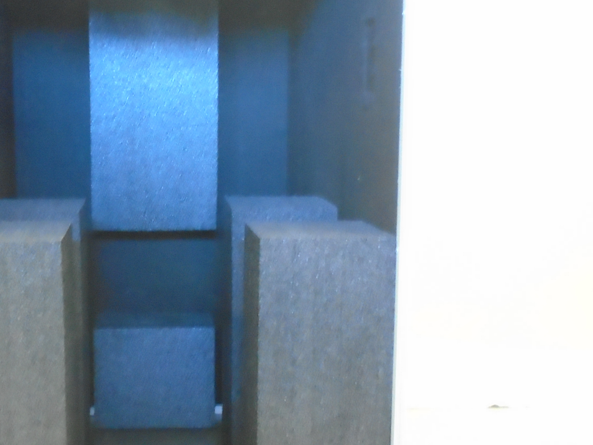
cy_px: 226
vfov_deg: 28.6
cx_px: 156
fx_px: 874
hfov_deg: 36.7
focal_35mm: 51
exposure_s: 1/4
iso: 640
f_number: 3.2
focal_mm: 4.6
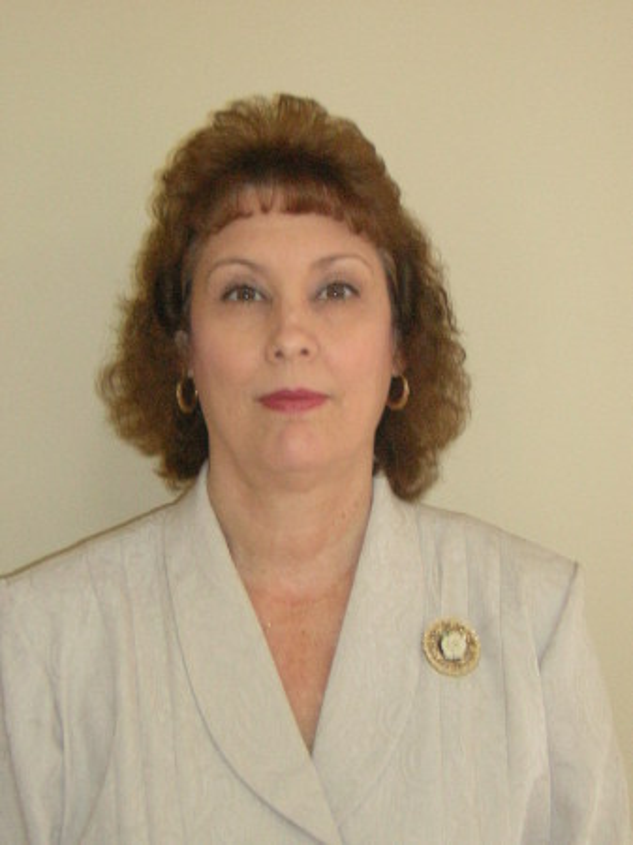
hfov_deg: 19.9
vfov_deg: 26.3
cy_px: 422
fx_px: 1806
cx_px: 316
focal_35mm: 74
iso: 200
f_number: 3.8
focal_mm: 9.6
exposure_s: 1/12.8
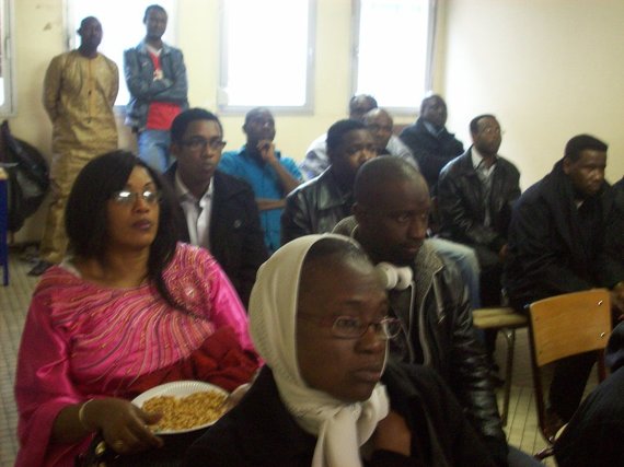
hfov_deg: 41.3
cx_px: 312
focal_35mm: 46
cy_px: 234
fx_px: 829
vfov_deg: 31.5
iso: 200
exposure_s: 1/8
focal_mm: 7.6
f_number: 3.1
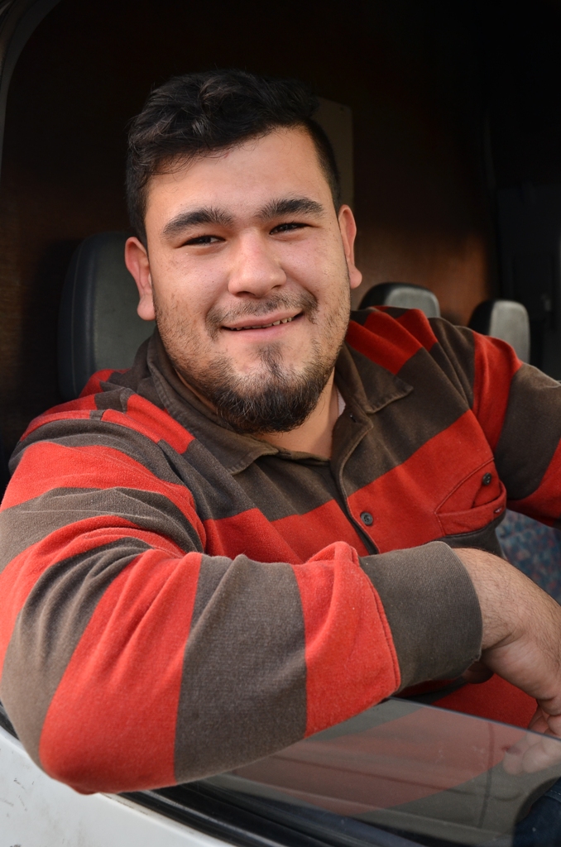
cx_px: 280
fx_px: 986
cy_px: 424
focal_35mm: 42
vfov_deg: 46.5
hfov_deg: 31.7
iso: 400
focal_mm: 28
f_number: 5.6
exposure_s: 1/250
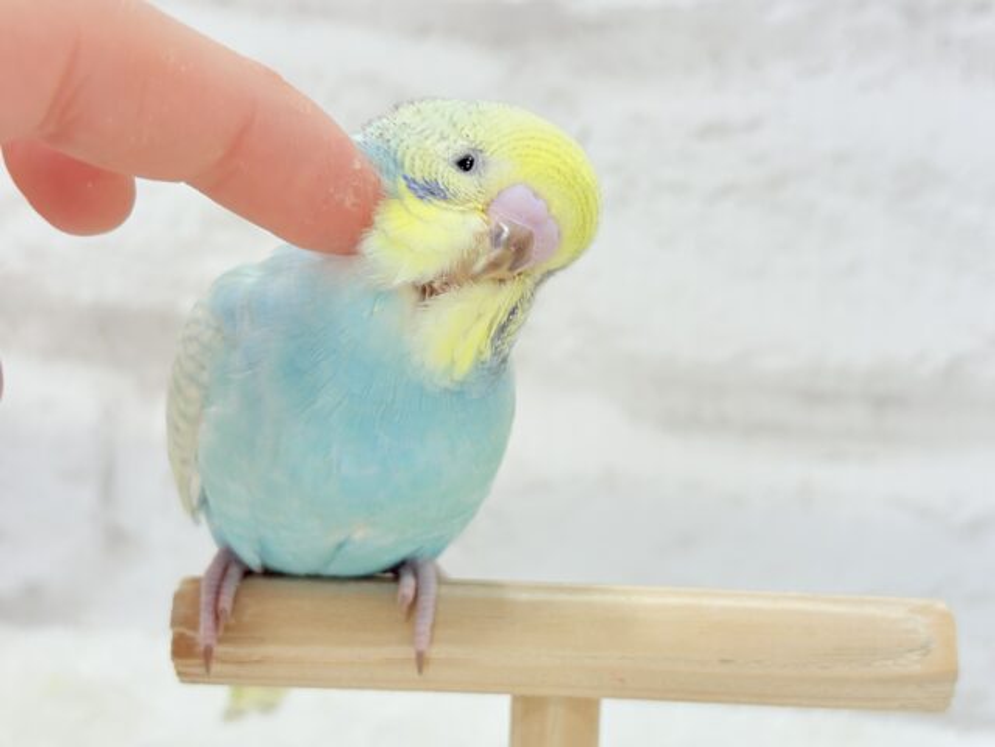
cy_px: 374
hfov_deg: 36.8
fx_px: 1495
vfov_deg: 28.0
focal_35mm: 52
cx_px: 498
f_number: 1.6
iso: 40
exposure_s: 1/50
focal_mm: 5.96
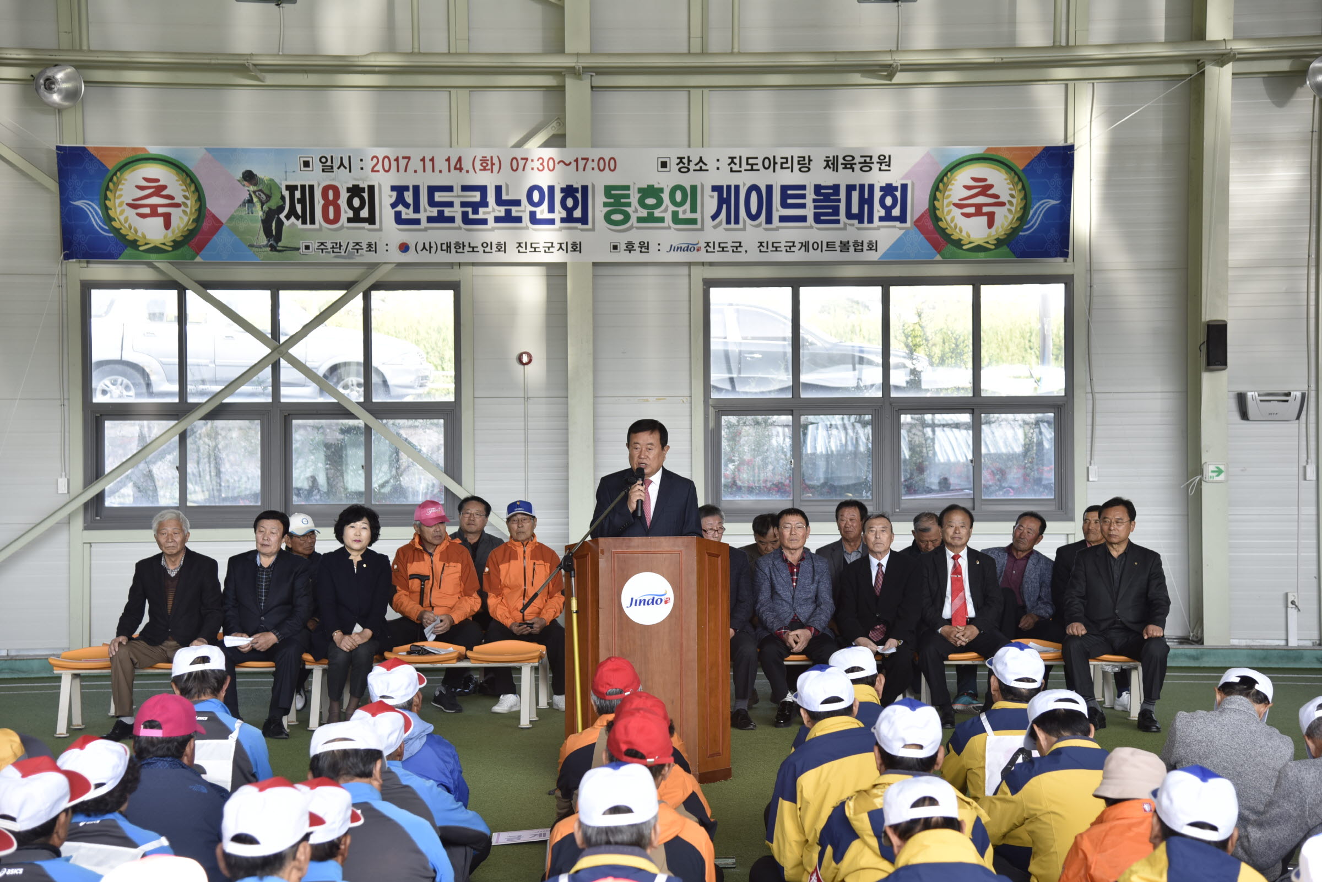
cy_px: 441
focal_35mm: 62
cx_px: 661
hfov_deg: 32.4
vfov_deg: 21.9
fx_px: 2277
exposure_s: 1/125
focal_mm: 62
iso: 320
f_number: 4.5
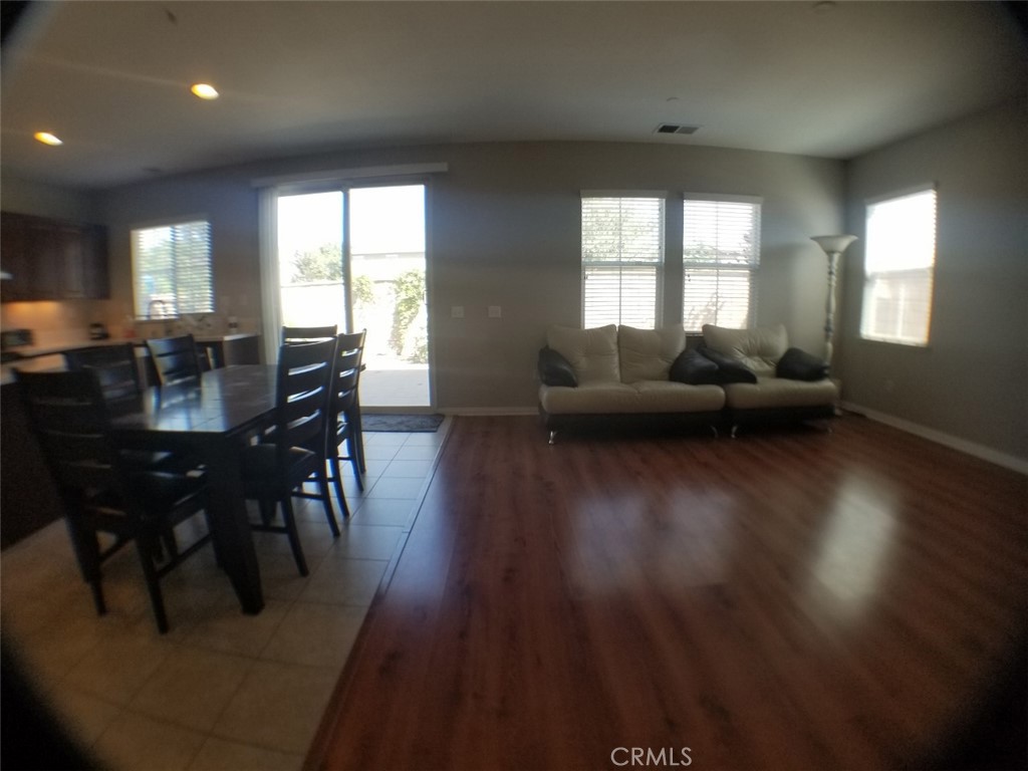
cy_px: 386
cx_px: 514
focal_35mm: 26
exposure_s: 1/120
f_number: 1.7
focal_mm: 4.25
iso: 64
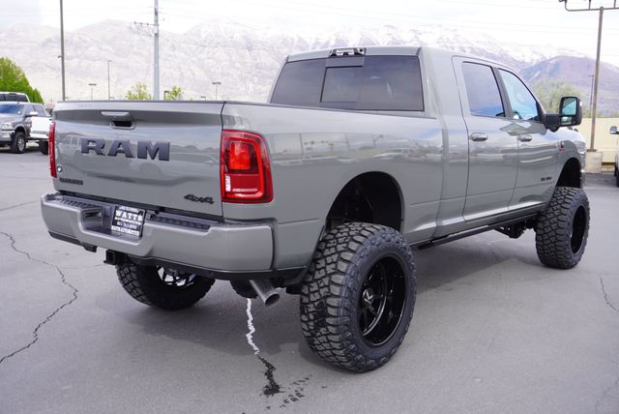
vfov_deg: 36.9
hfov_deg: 53.1
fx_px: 620
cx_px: 310
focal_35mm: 36
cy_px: 207
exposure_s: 1/100
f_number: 7.1
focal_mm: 24
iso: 100
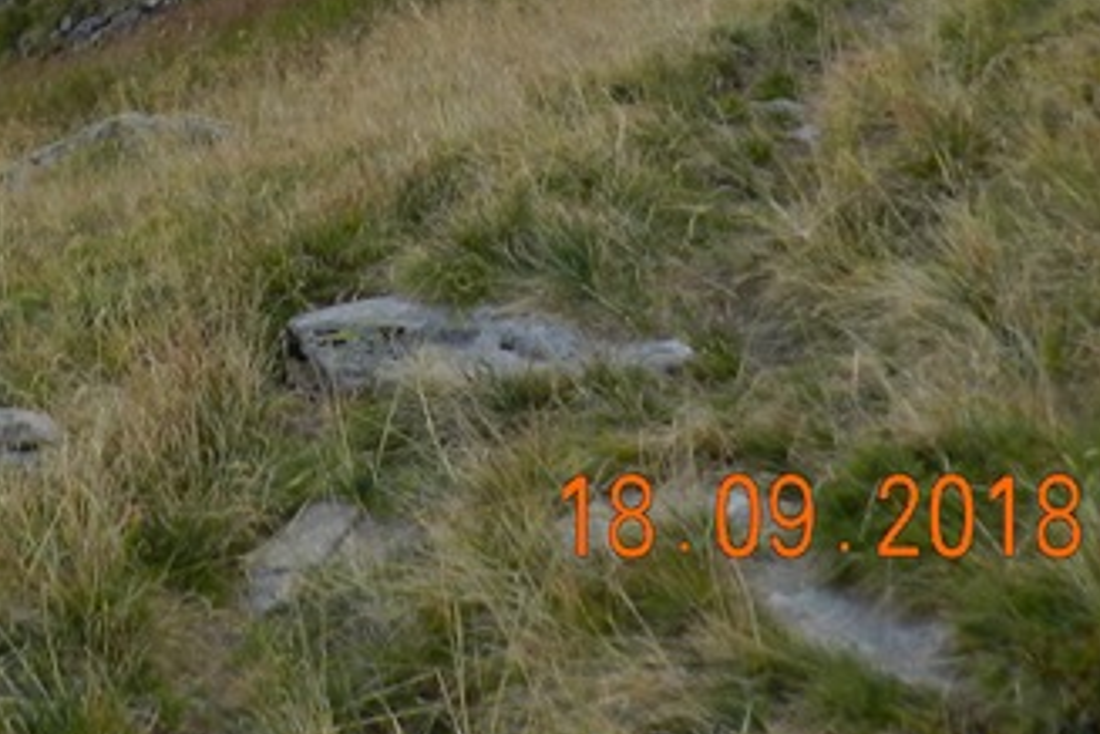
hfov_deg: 25.1
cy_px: -508
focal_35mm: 75
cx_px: -111
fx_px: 2291
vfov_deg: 15.9
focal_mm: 4
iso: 160
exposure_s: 1/400
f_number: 3.4
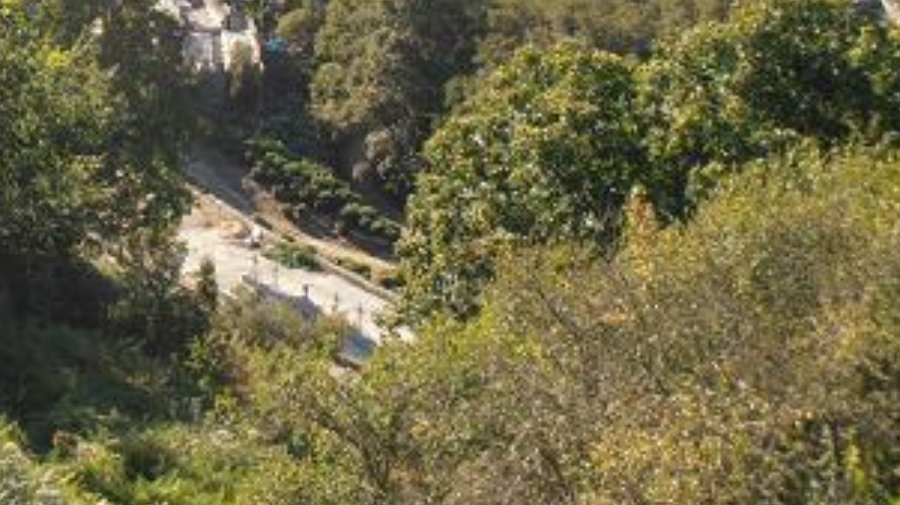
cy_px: -39
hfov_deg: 24.7
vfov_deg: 14.1
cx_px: 123
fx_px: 2004
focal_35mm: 84
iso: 100
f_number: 4.2
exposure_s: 1/320
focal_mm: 7.87
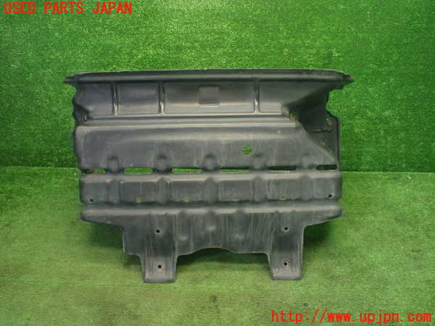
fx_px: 377
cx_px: 218
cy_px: 163
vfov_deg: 46.8
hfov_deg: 60.0
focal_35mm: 30
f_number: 2.3
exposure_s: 1/125
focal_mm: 5.4
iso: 800
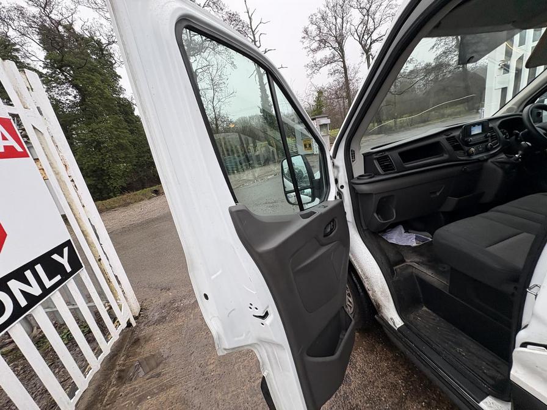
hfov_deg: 102.1
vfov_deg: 85.7
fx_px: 221
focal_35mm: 14
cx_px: 274
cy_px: 205
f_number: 2.2
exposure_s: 1/99
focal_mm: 2.22
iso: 80
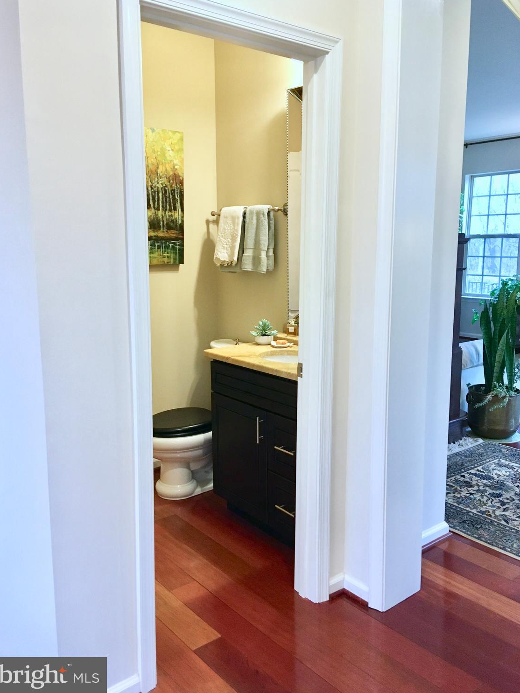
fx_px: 601
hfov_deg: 46.8
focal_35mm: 30
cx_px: 259
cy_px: 337
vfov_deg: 60.0
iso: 125
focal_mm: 4.15
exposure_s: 1/30
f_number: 2.2
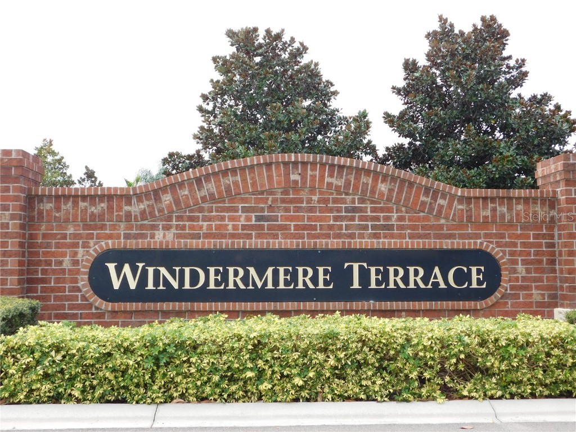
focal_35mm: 40
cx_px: 288
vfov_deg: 36.0
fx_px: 666
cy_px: 216
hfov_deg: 46.8
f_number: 3.6
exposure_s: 1/125
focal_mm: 7.1
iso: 125
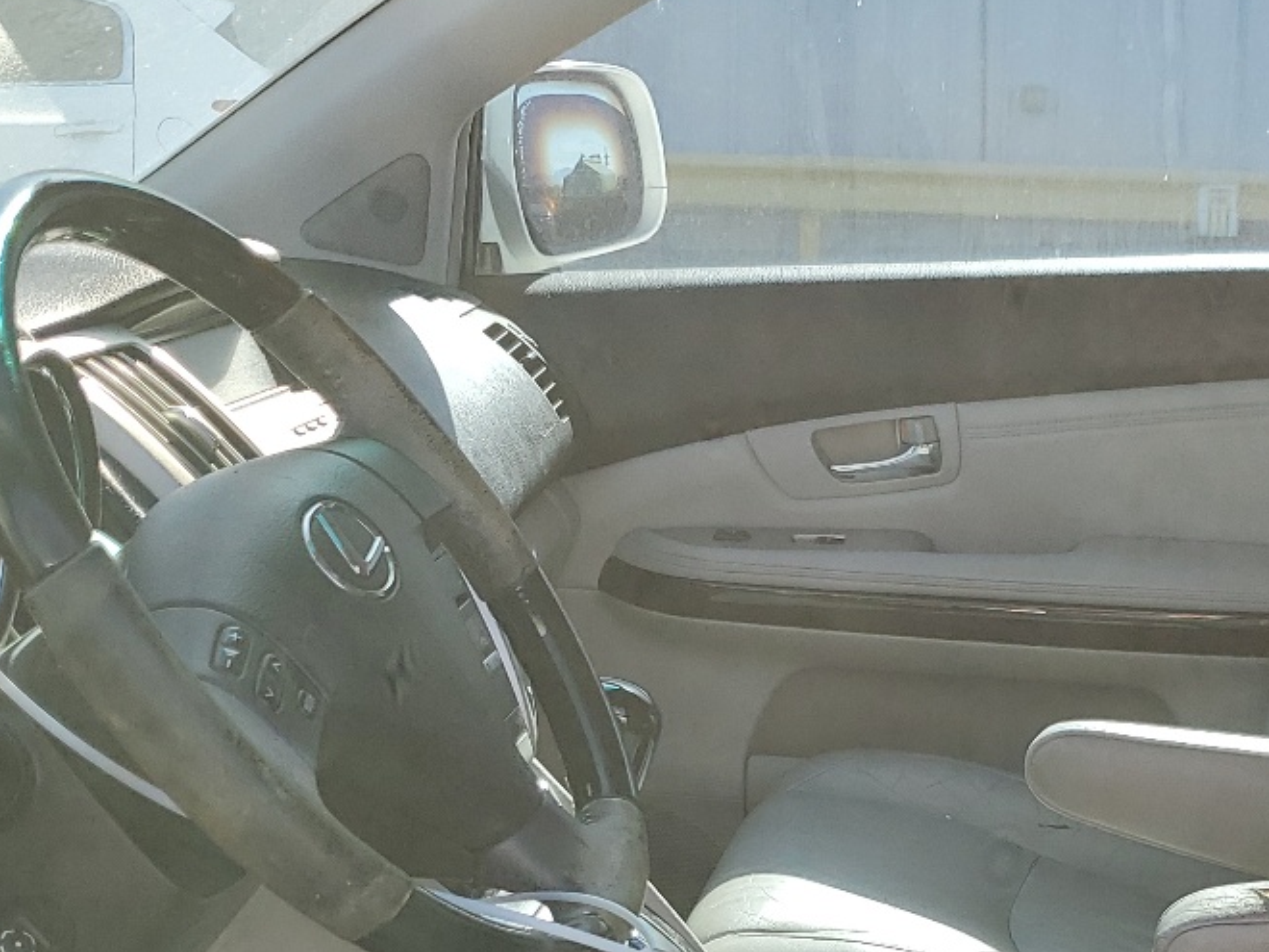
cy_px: 1037
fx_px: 2310
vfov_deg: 22.1
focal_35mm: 63
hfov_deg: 30.3
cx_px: 927
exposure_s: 1/667
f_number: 1.5
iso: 50
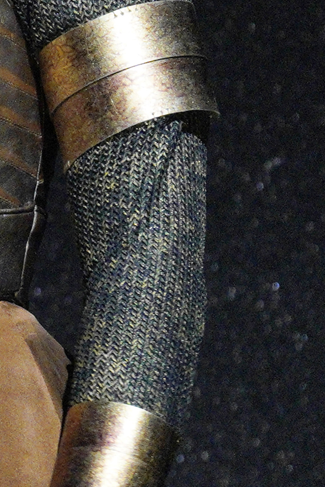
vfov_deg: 2.7
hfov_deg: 1.8
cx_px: -191
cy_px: 139
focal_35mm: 776
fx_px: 10505
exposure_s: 1/250
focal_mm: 200
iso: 5000
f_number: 4.5
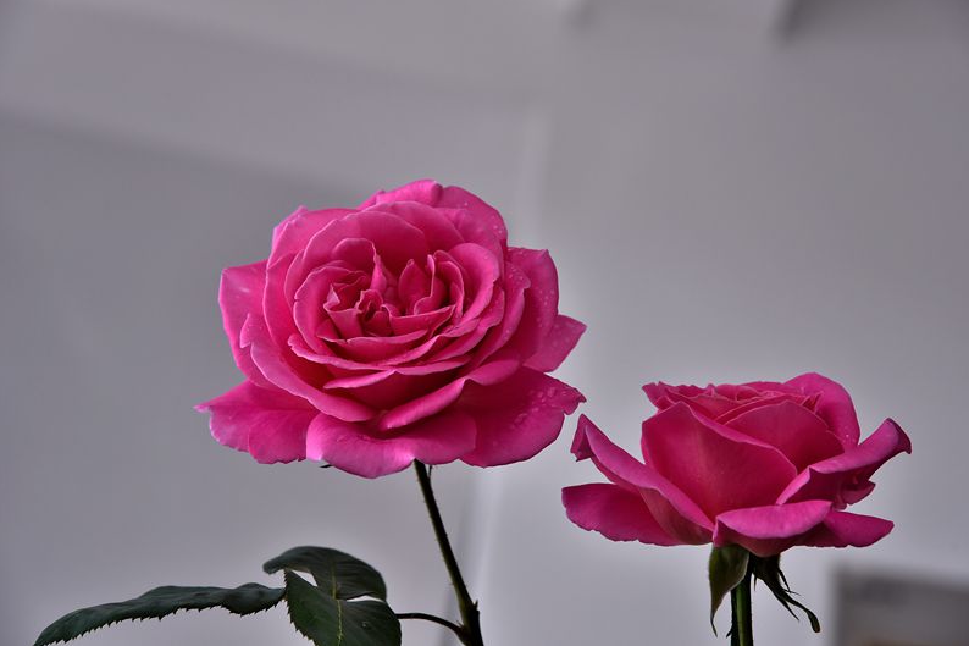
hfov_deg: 16.9
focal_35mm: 121
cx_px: 483
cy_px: 321
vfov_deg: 11.3
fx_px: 3256
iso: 200
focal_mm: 120
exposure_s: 1/50
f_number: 8
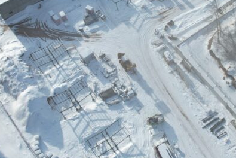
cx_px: 173
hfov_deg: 34.4
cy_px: 61
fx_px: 374
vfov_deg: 23.8
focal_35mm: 57
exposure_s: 1/2000
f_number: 2.8
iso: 110
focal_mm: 8.38
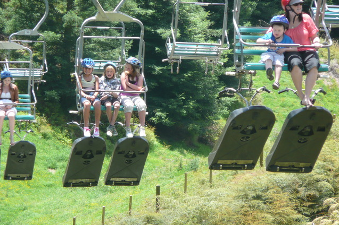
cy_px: 107
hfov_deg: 7.5
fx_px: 2598
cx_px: 170
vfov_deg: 5.0
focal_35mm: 276
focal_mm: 43.3
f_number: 4.9
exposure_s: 1/160
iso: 100
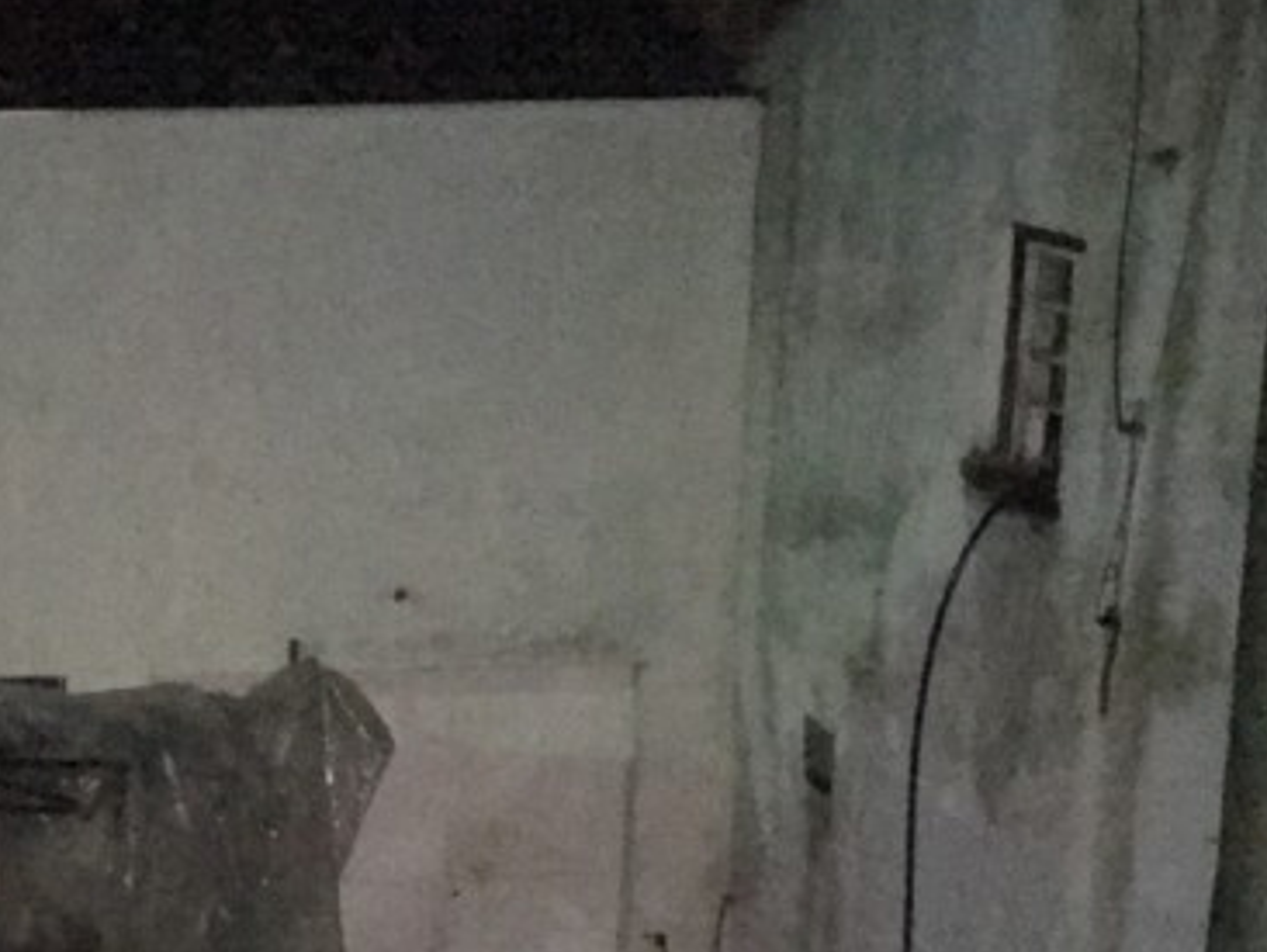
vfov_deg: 18.8
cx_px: 201
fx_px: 2784
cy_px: 983
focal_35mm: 76
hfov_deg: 25.1
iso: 2000
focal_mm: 4.15
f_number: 2.2
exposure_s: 1/17
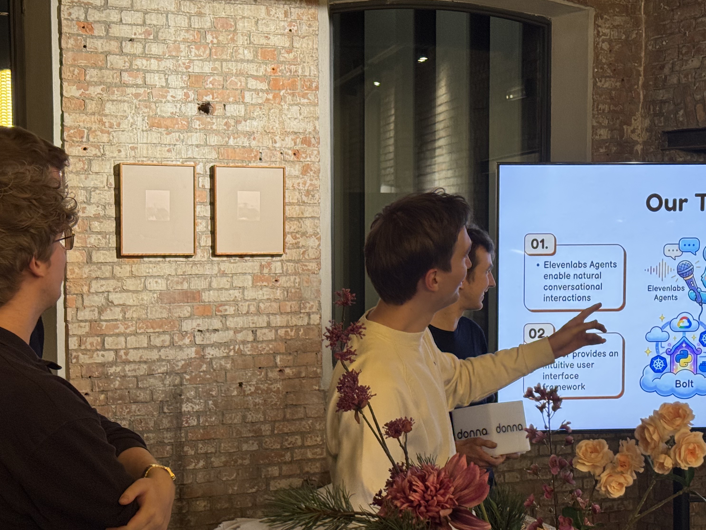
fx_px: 1326
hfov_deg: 29.8
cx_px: 402
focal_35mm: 65
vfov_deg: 22.6
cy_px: 296
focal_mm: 6.76
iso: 160
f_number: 1.78
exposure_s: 1/60
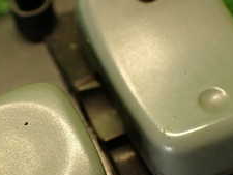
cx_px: 68
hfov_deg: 24.2
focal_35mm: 80
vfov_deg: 18.4
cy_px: 125
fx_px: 539
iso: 200
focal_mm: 5.4
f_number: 2.3
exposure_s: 1/30
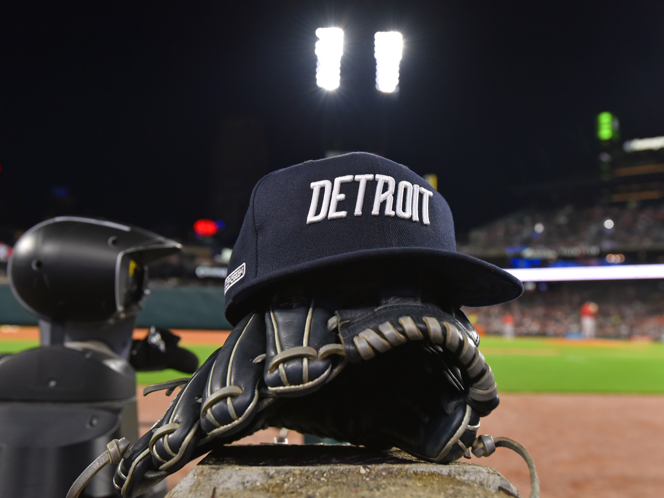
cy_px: 250
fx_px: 671
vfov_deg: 40.7
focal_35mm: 35
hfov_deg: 52.6
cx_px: 339
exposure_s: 1/320
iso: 1600
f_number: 7.1
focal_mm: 32
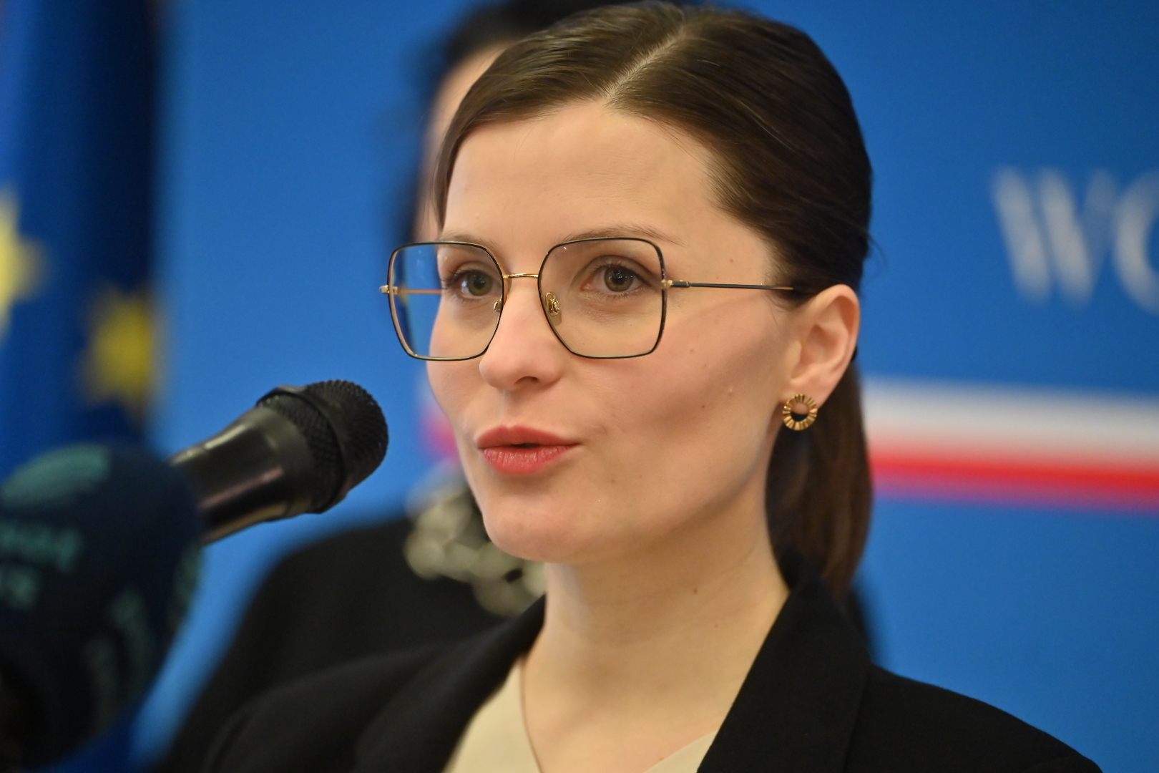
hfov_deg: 13.2
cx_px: 580
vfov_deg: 8.9
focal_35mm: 155
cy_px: 386
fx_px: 4990
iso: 4000
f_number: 2.8
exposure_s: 1/400
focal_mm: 155
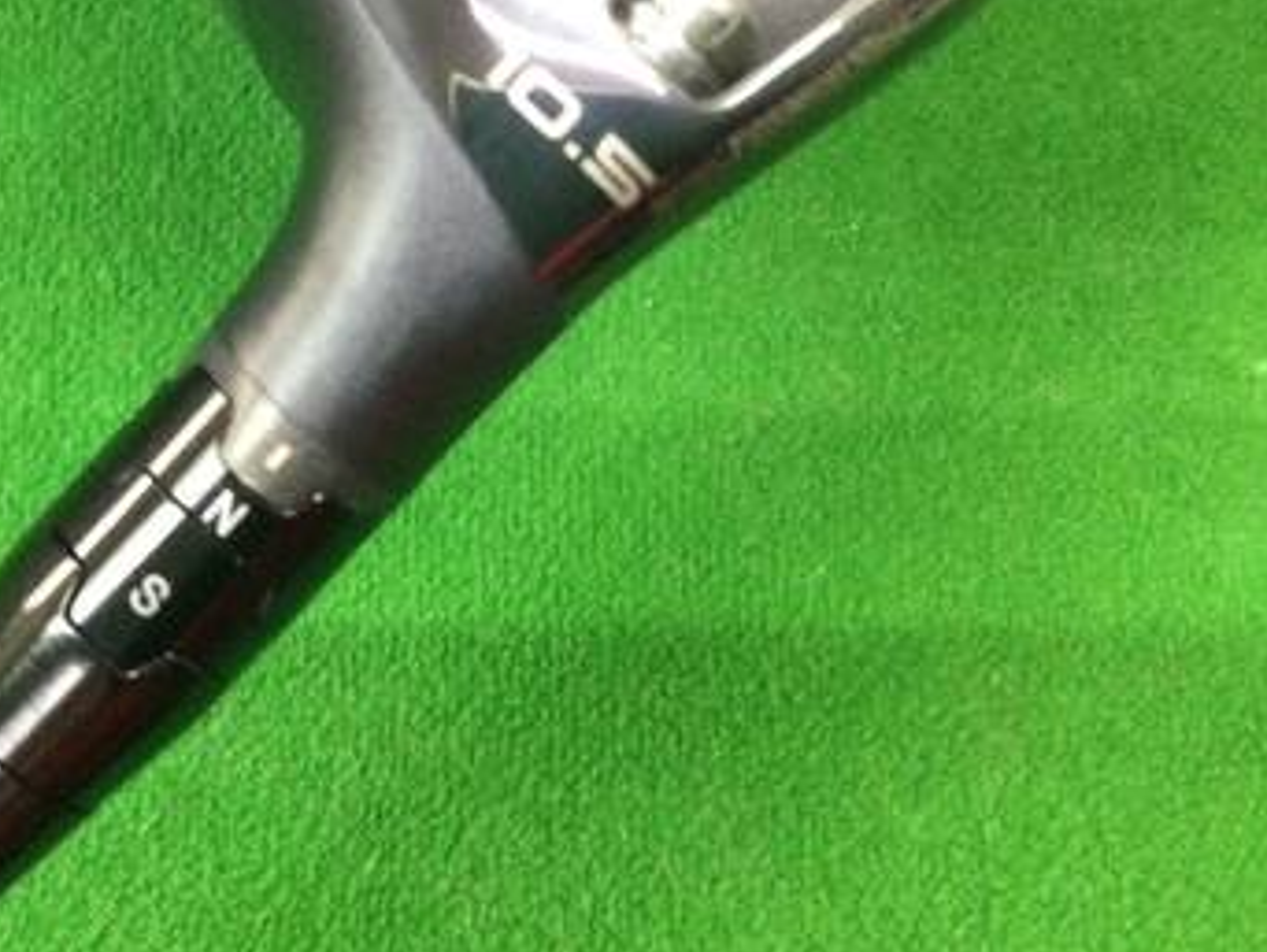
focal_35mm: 58
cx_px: 296
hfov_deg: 32.5
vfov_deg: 25.2
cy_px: 341
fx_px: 2124
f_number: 2.4
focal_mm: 3.3
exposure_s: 1/30
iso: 200
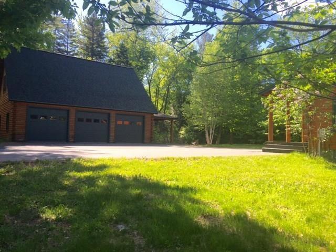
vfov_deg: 48.2
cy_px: 126
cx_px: 168
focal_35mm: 29
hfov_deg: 61.7
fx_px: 281
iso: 32
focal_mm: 4.15
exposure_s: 1/682
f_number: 2.2
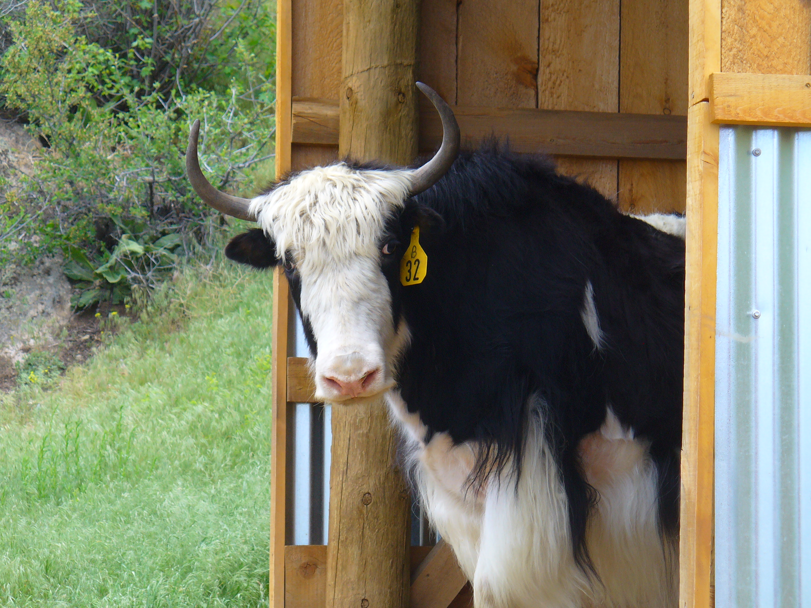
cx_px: 406
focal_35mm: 147
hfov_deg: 13.4
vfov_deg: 10.1
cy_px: 304
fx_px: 3444
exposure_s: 1/200
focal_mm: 24.3
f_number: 3.9
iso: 80
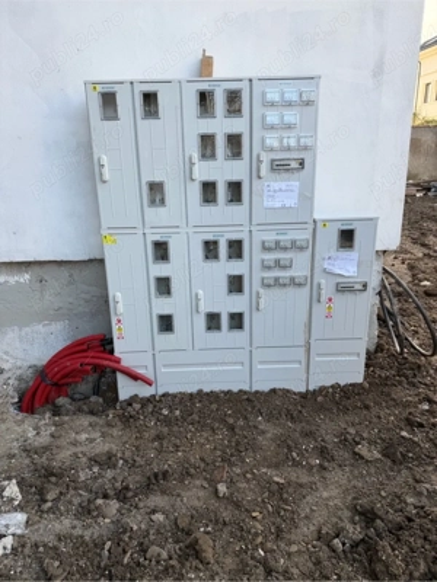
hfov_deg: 56.8
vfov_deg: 71.6
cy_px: 291
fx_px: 404
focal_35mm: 24
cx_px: 218
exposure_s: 1/401
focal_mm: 6.76
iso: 80
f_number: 1.78
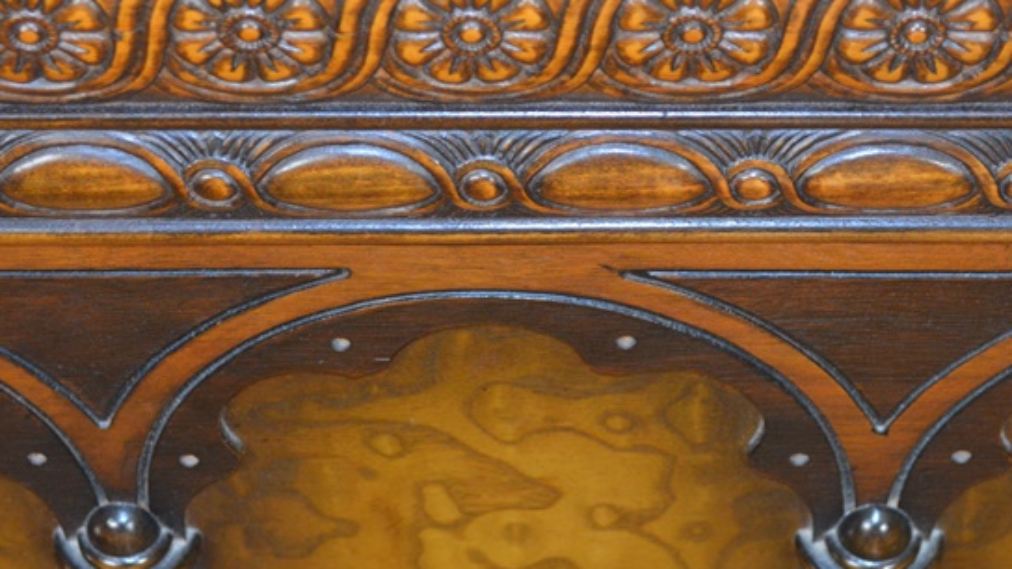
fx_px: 2791
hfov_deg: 20.6
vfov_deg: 11.6
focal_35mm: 104
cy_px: 327
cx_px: 523
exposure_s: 1/60
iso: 1250
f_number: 5.3
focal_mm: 40
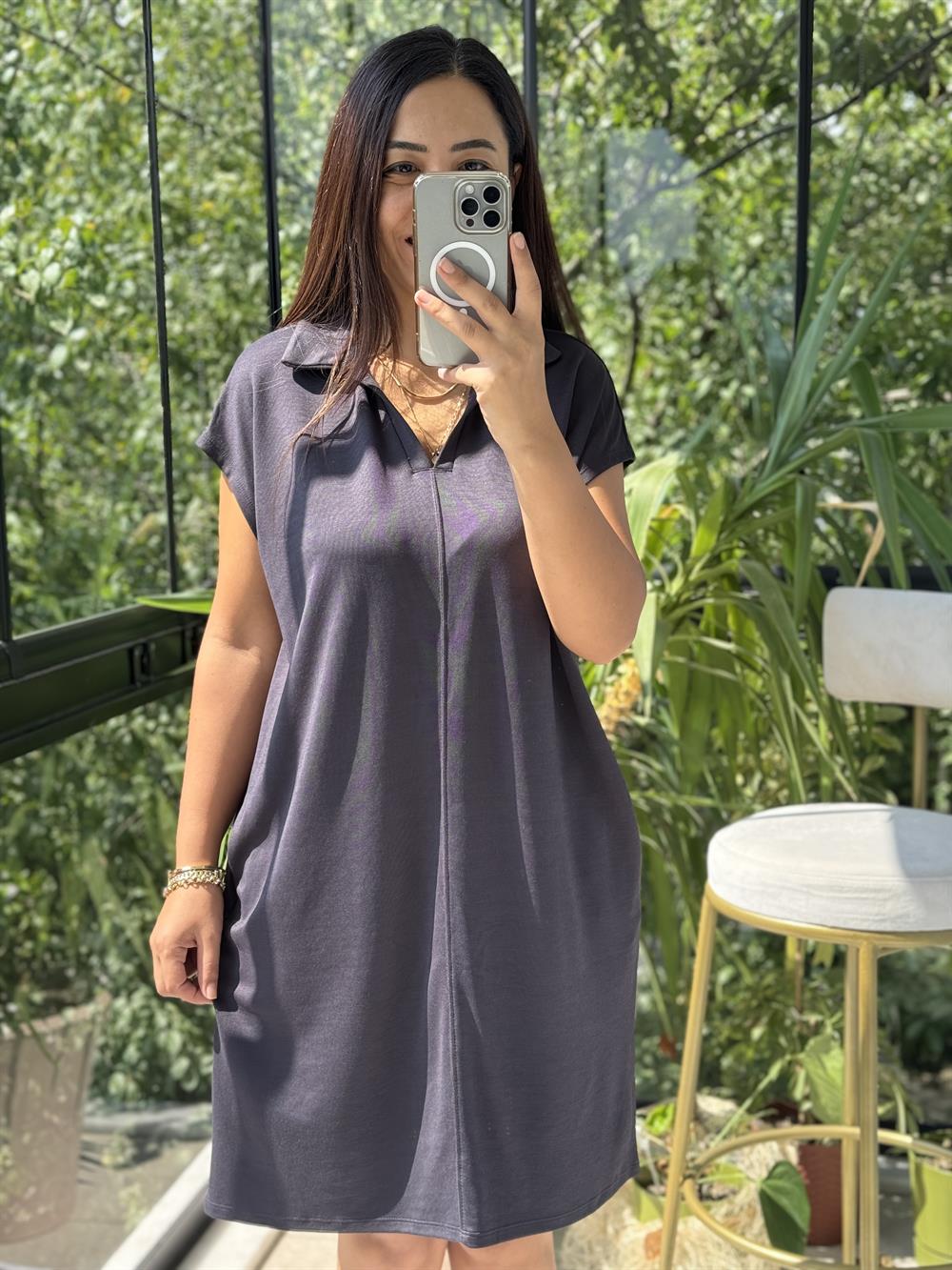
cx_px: 476
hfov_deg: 30.3
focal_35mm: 48
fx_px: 1760
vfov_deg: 39.7
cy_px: 635
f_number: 1.78
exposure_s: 1/252
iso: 64
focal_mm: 6.76
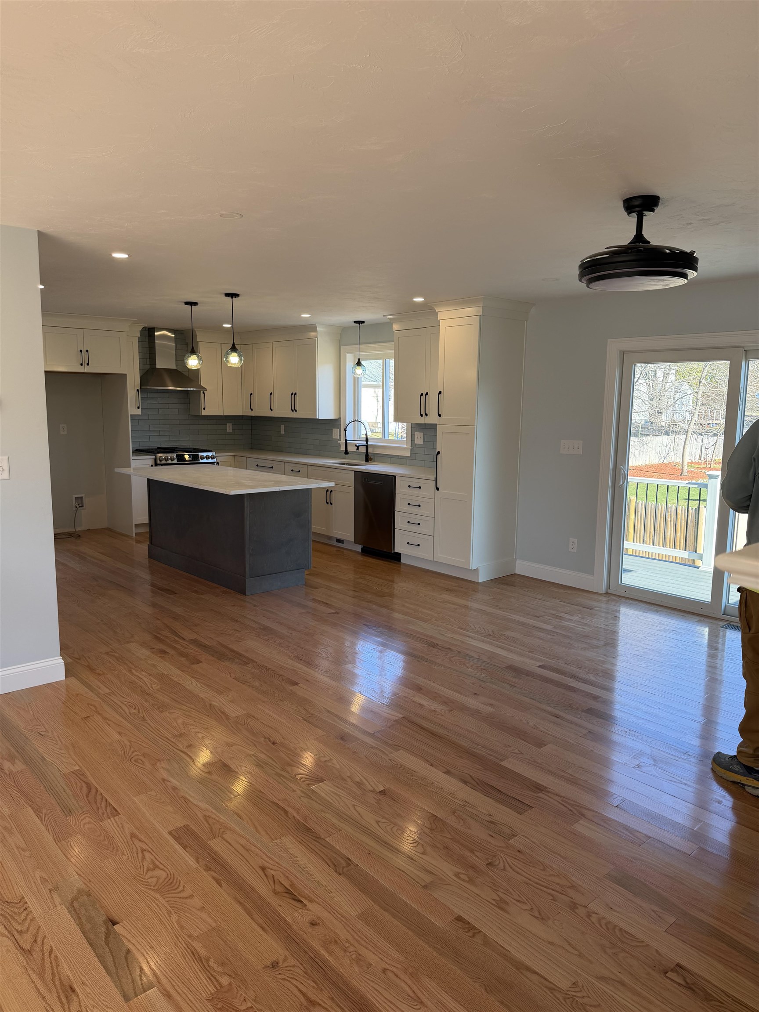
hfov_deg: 56.8
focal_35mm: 24
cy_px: 506
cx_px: 380
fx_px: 702
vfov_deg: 71.6
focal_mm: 6.76
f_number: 1.78
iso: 80
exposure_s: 1/171
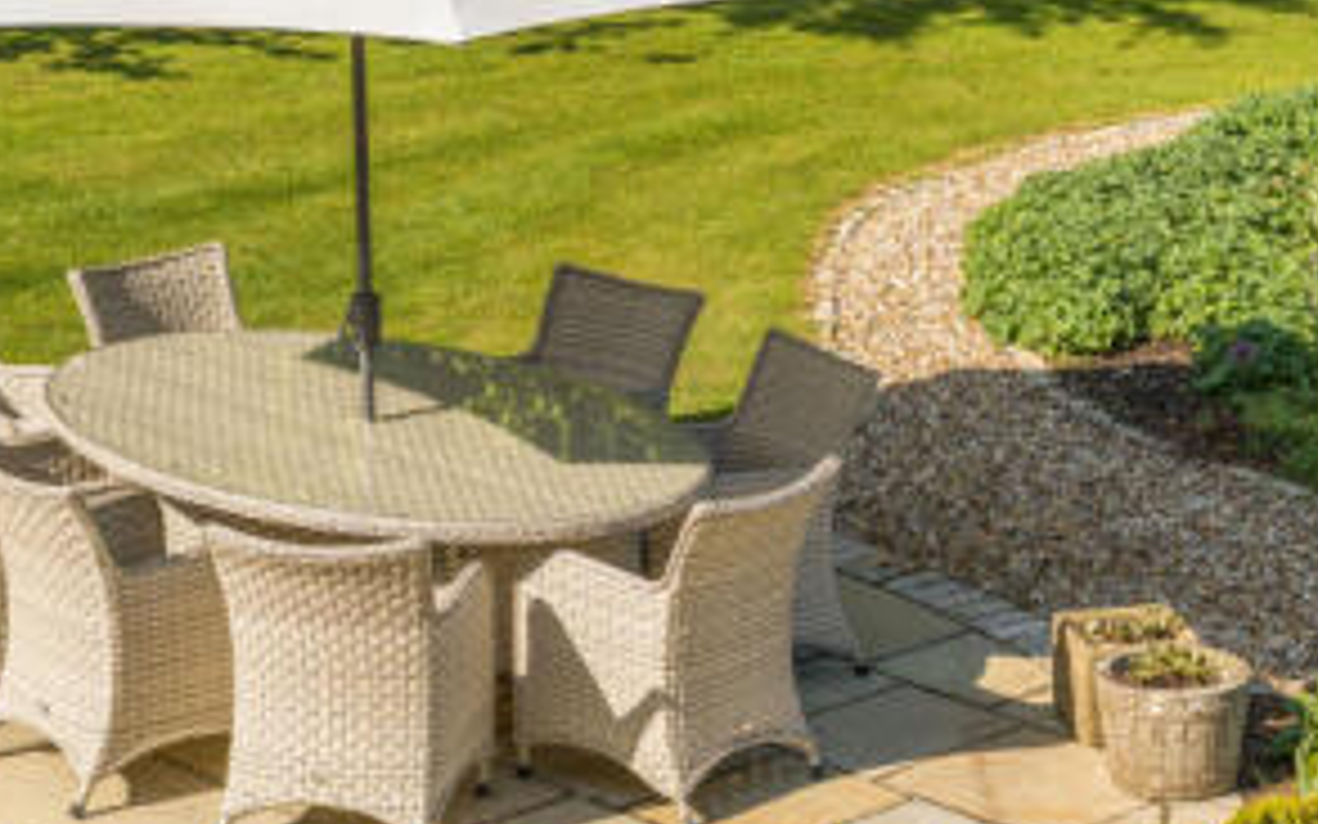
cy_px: 254
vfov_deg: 11.5
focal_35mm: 114
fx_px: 4094
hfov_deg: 18.2
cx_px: 947
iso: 320
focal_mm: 50
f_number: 8
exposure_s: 1/400
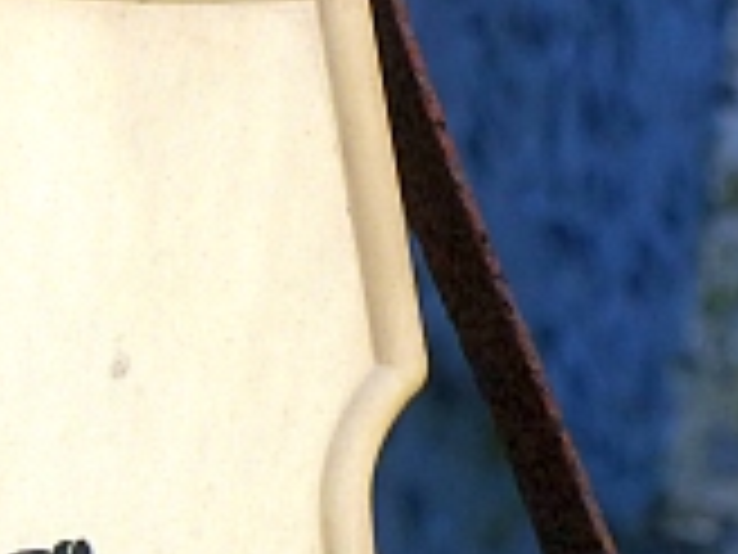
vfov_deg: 1.5
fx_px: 21426
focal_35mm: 1005
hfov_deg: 2.0
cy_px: 797
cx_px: -202
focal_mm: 46.5
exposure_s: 1/250
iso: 100
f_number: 4
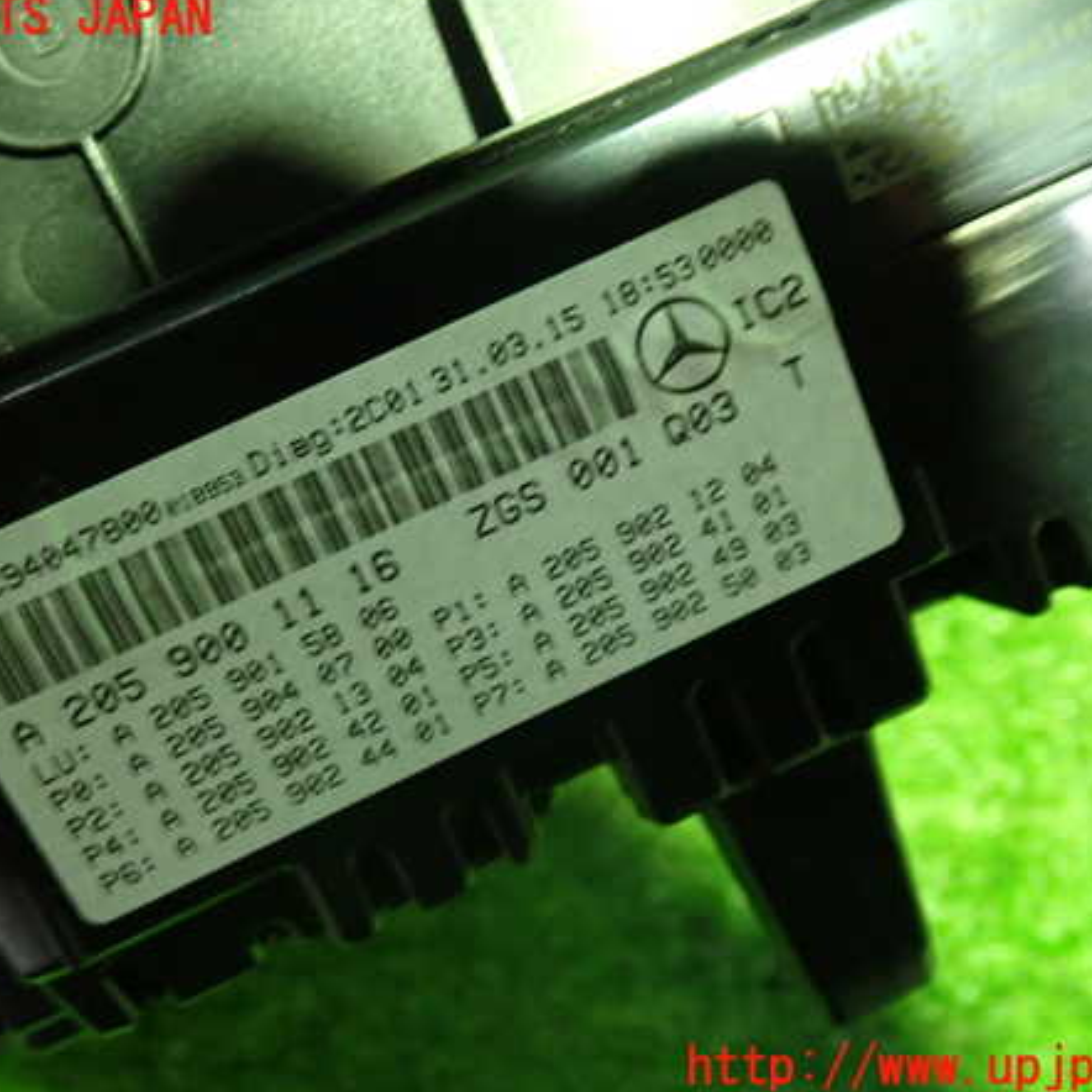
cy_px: 544
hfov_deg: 46.0
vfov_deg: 46.0
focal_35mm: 36
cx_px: 504
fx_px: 1285
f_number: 2.3
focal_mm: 5.4
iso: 800
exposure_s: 1/25
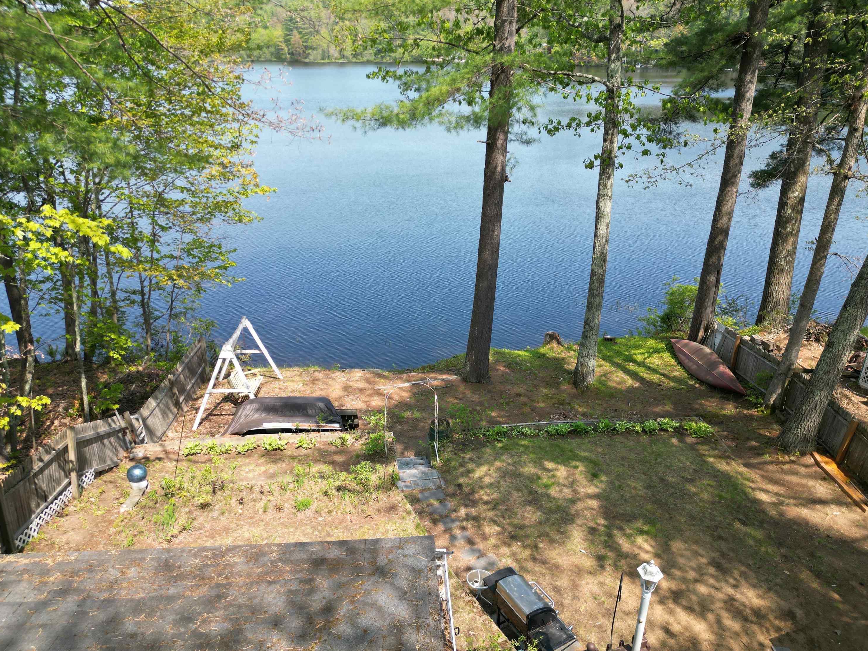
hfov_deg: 69.4
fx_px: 627
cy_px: 338
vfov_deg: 54.9
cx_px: 437
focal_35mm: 25
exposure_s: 1/1000
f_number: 1.7
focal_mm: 6.72
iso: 110
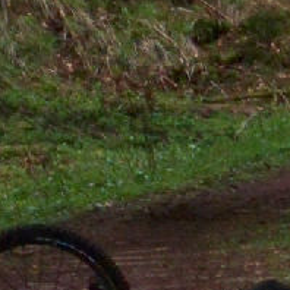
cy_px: 177
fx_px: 3962
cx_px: 373
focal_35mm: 418
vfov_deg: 4.2
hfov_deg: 4.2
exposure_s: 1/125
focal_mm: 19.2
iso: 400
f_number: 4.4
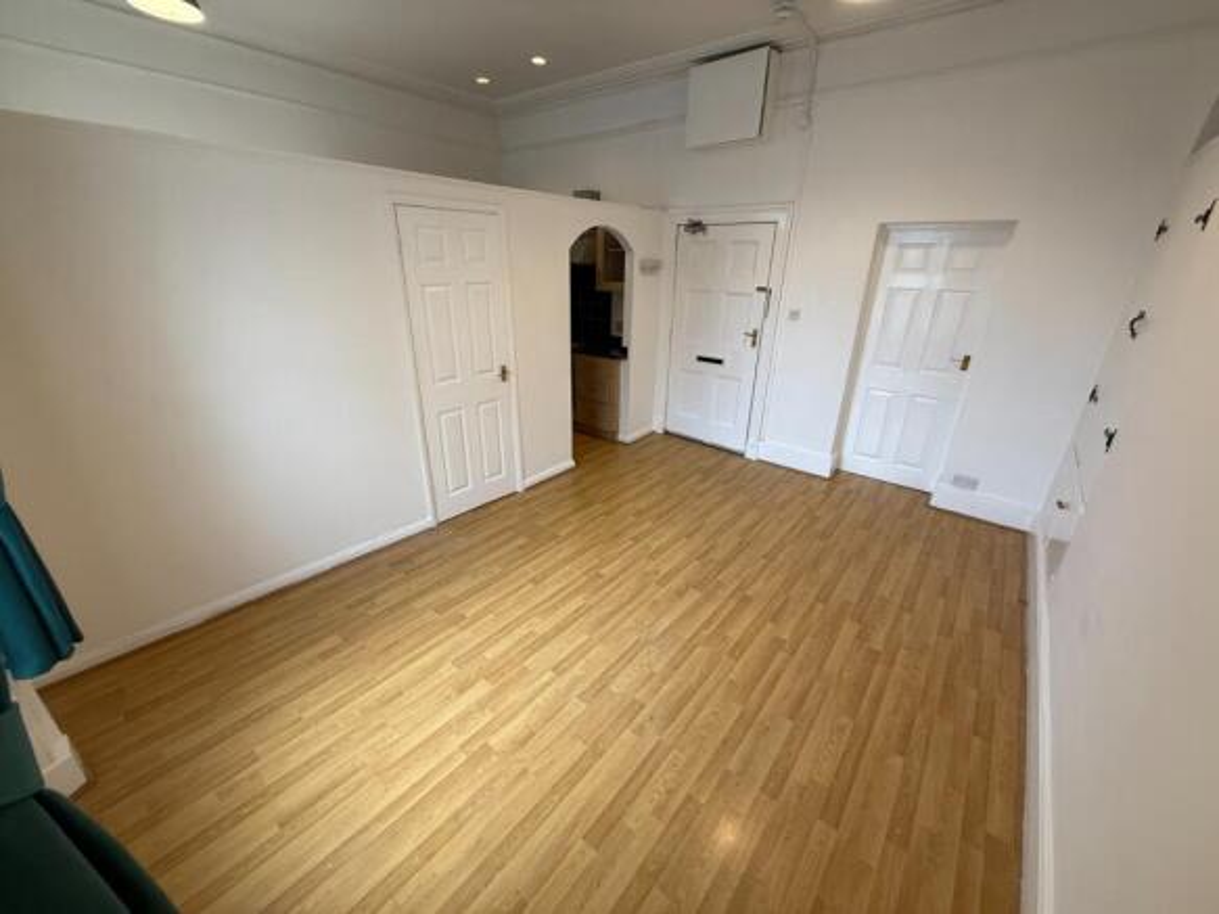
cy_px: 457
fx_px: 493
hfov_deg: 102.1
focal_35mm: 14
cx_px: 610
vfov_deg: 85.7
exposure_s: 1/99
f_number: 2.2
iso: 250
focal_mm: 2.22
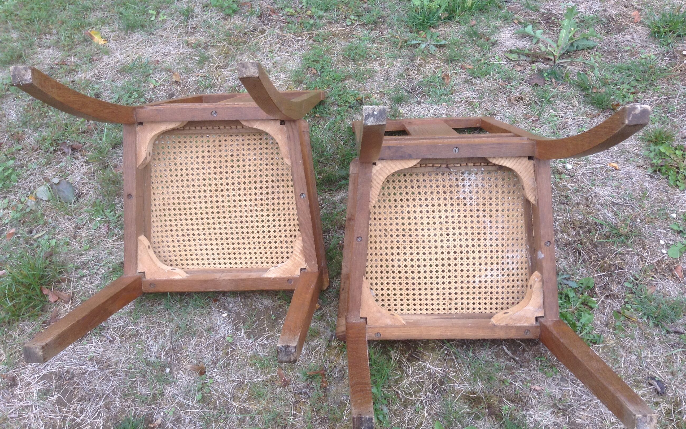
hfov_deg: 55.3
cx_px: 343
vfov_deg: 36.3
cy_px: 229
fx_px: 654
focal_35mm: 35
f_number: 2.4
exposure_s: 1/60
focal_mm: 3.3
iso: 32
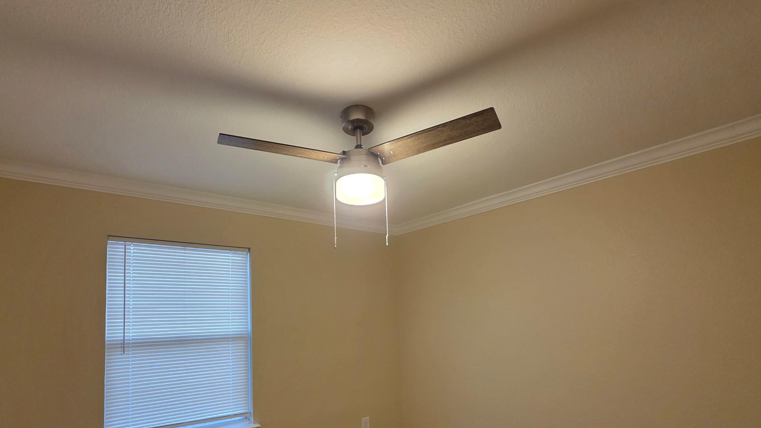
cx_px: 350
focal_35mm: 17
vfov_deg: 61.9
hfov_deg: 95.7
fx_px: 343
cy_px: 296
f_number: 1.9
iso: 250
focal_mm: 2.2
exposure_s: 1/60
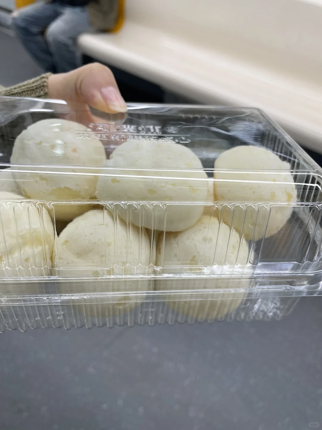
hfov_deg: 53.1
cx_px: 161
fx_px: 322
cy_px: 215
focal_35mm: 26
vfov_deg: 67.3
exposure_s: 1/111
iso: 125
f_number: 1.6
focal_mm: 4.2
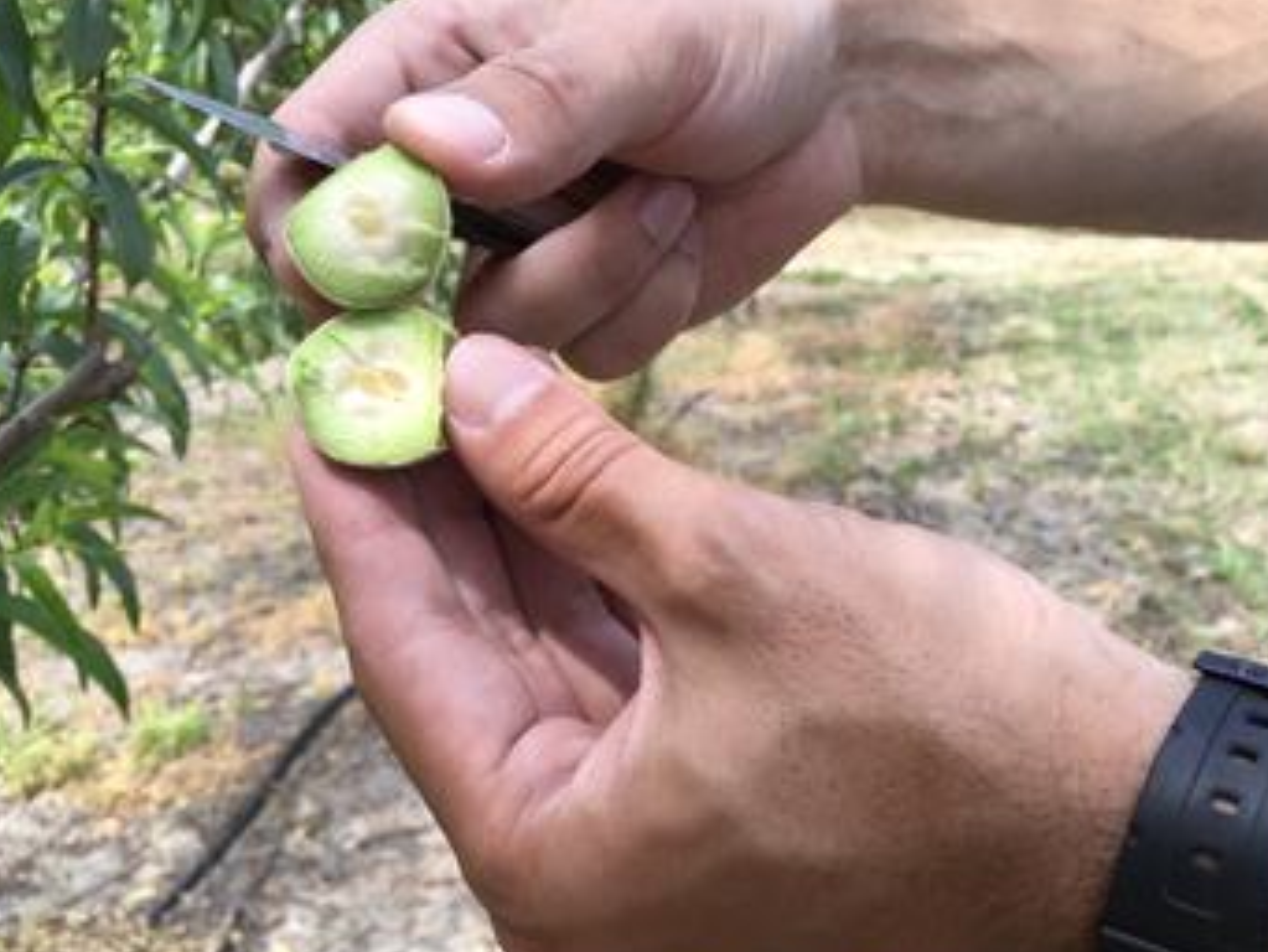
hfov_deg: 53.9
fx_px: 1246
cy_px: 543
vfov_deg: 41.7
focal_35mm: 34
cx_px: 692
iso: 25
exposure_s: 1/478
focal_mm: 4.15
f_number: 2.2
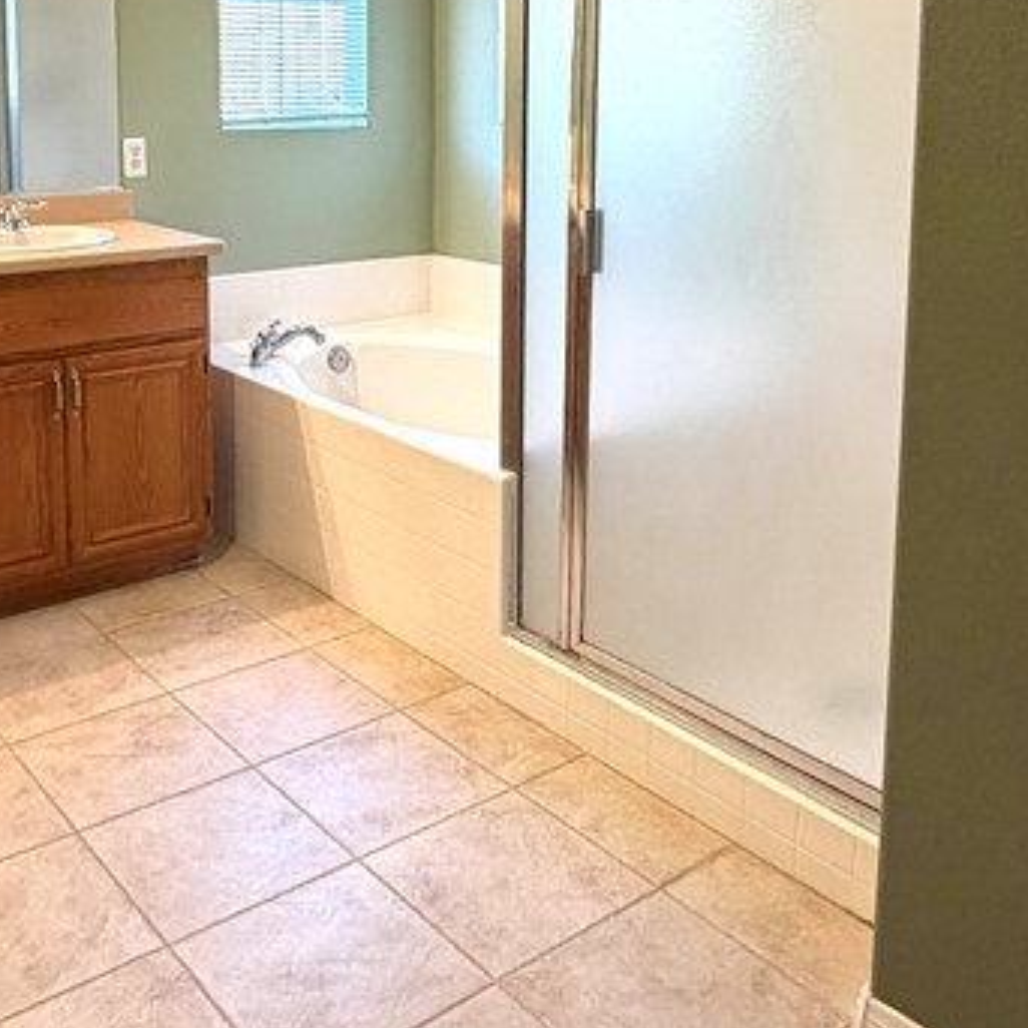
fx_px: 1243
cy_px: 243
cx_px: 385
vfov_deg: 43.3
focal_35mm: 37
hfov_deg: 44.6
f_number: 2.2
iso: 200
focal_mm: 2.22
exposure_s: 1/60
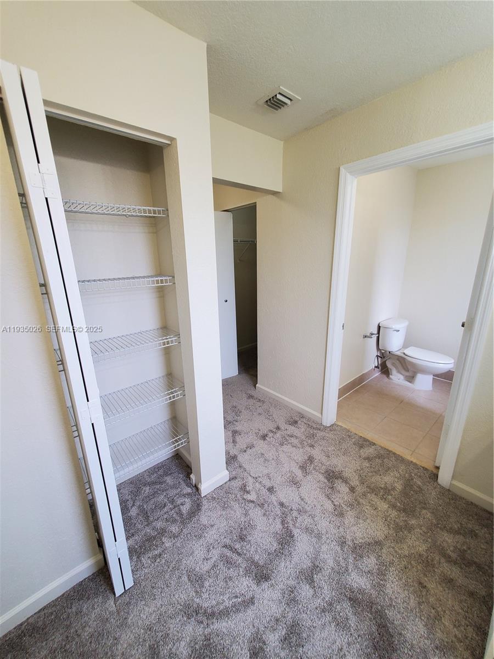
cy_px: 330
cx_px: 247
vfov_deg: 106.2
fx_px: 247
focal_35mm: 13
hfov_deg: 89.9
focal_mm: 1.8
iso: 80
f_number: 2.2
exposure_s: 1/59
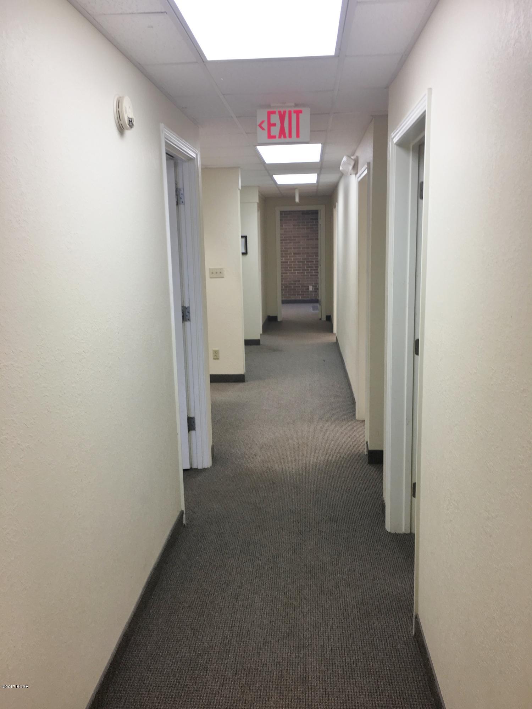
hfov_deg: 48.2
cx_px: 266
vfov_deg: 61.7
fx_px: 594
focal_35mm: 29
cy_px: 354
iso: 25
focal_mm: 4.15
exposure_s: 1/40
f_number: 2.2
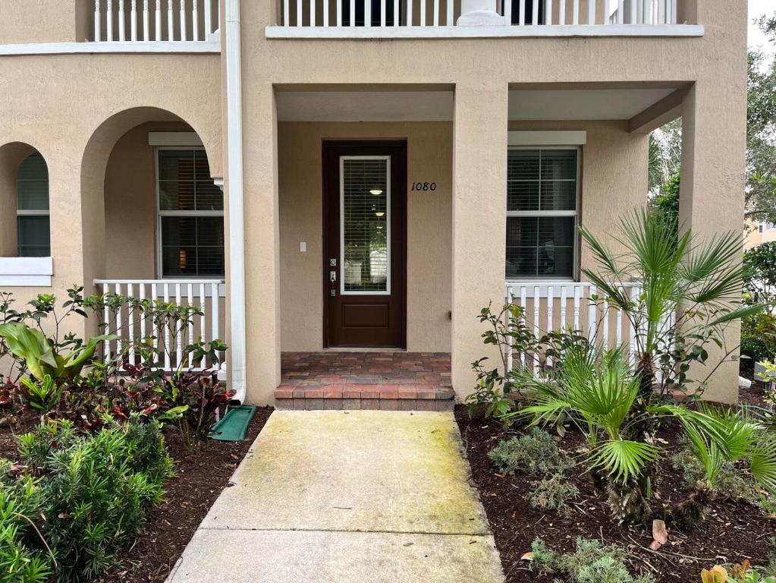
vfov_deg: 53.1
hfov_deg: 67.3
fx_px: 583
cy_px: 292
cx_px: 388
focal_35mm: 26
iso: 40
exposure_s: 1/161
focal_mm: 5.1
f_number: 1.6
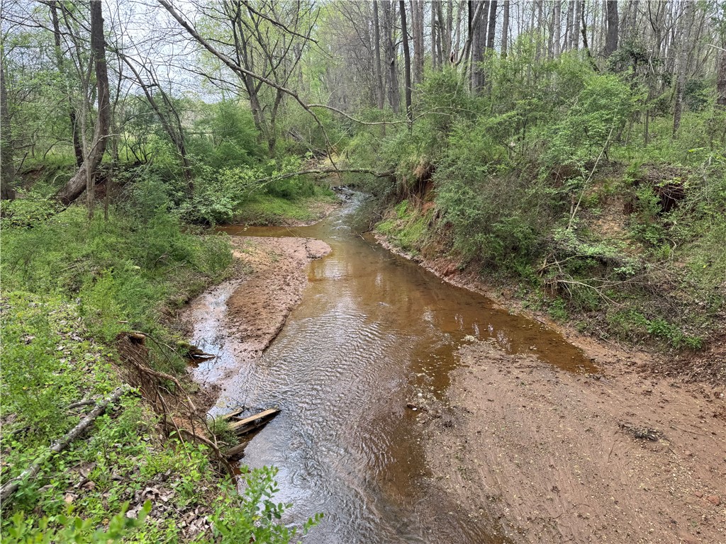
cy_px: 272
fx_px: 503
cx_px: 363
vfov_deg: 56.8
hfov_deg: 71.6
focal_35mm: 24
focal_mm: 6.76
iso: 80
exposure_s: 1/297
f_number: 1.78
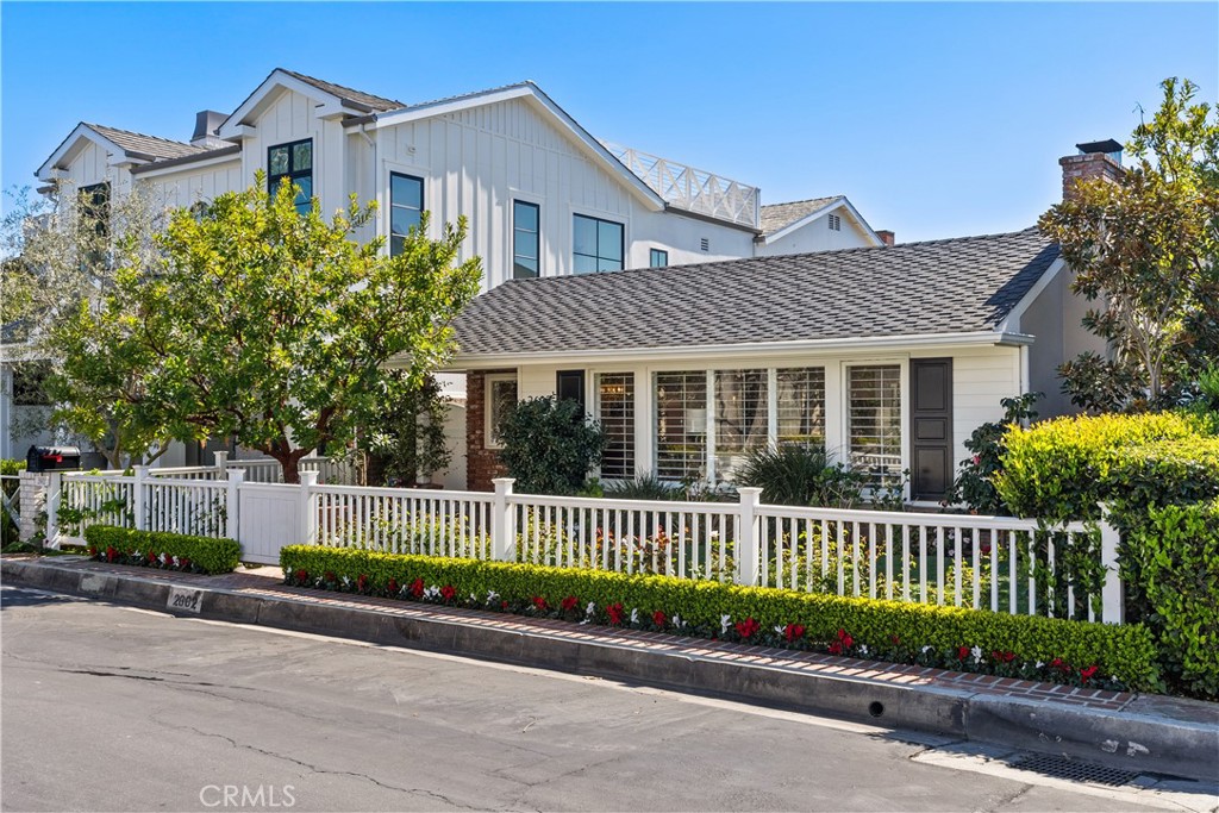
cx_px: 610
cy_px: 406
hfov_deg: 54.4
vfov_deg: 37.9
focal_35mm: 35
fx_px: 1185
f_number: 9
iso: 640
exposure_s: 1/200
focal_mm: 35
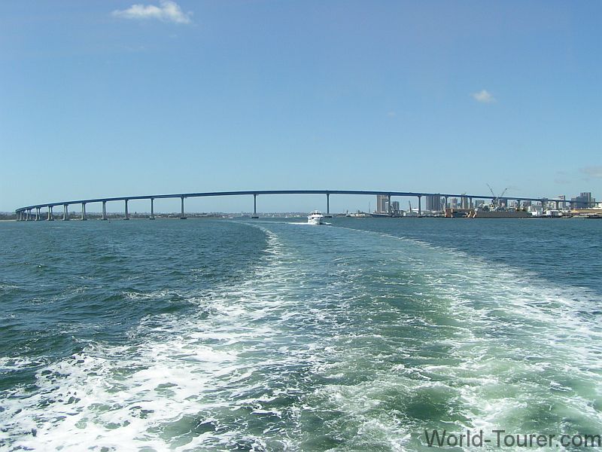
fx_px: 661
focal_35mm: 38
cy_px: 226
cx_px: 301
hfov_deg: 49.0
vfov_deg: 37.7
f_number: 5.6
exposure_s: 1/640
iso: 50
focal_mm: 5.8
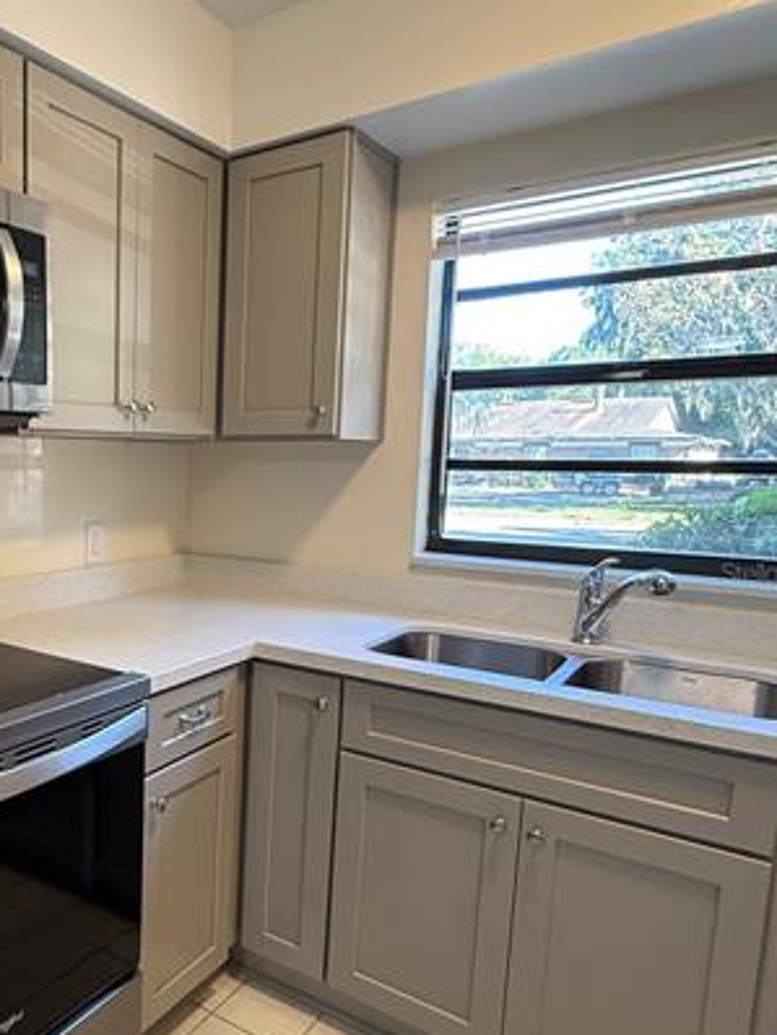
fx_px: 807
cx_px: 91
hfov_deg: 46.8
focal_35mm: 27
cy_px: 572
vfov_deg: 65.1
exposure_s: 1/60
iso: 200
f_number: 2.2
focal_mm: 2.22
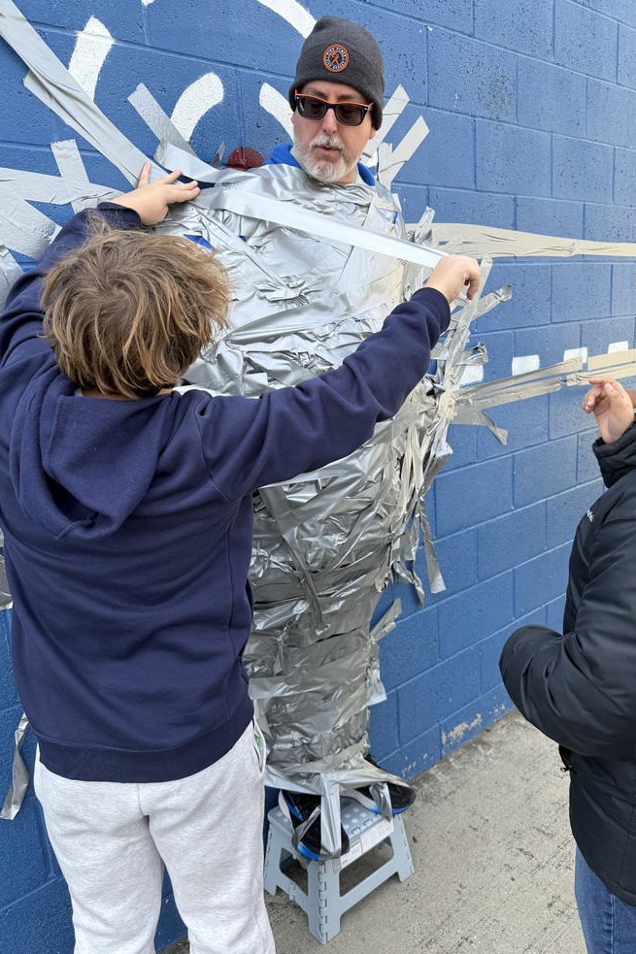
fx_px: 689
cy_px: 468
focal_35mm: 26
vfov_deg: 69.4
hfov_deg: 49.5
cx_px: 346
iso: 100
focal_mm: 6.76
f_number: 1.78
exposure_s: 1/1211
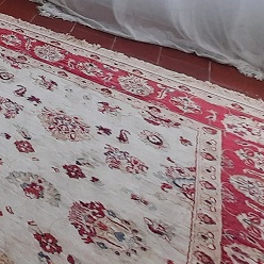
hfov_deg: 20.5
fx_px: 431
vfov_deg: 27.8
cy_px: -85
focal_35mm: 50
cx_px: -237
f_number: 2.2
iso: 80
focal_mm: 1.74
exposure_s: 1/50
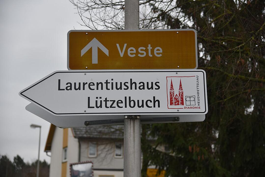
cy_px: 88
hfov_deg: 30.5
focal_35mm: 66
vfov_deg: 20.6
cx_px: 132
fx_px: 486
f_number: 4
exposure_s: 1/1000
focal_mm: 66
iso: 400
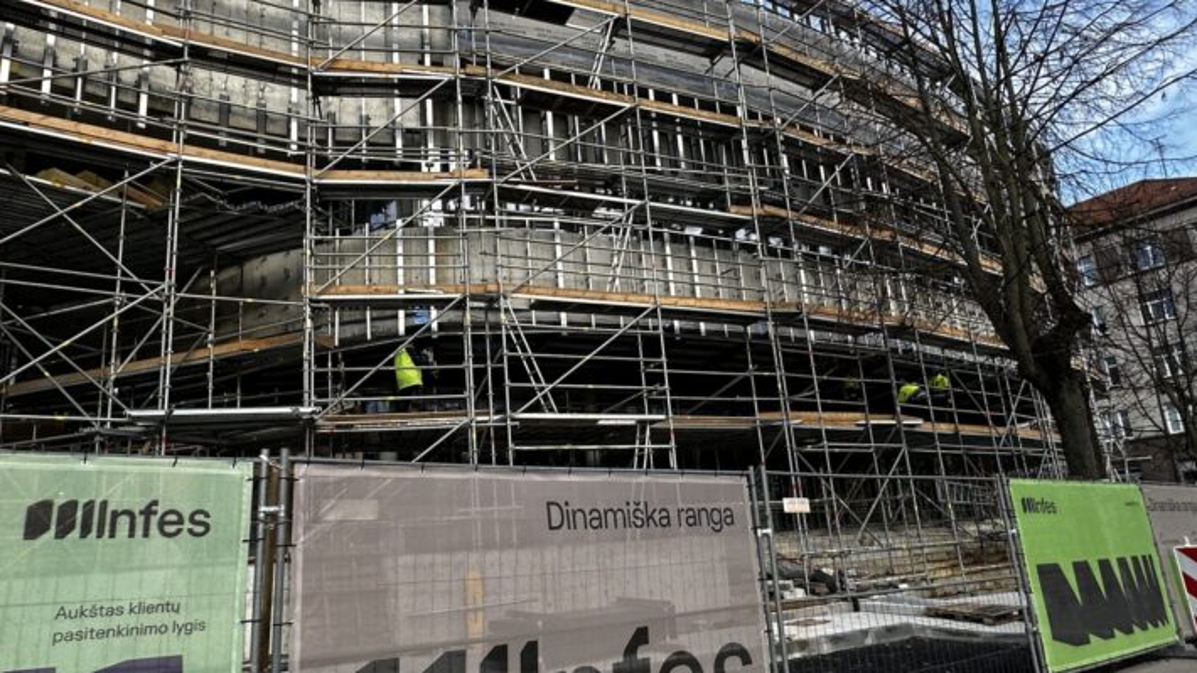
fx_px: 698
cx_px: 526
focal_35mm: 22
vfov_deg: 50.8
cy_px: 241
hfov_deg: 80.9
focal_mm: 2.22
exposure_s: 1/378
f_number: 2.2
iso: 40
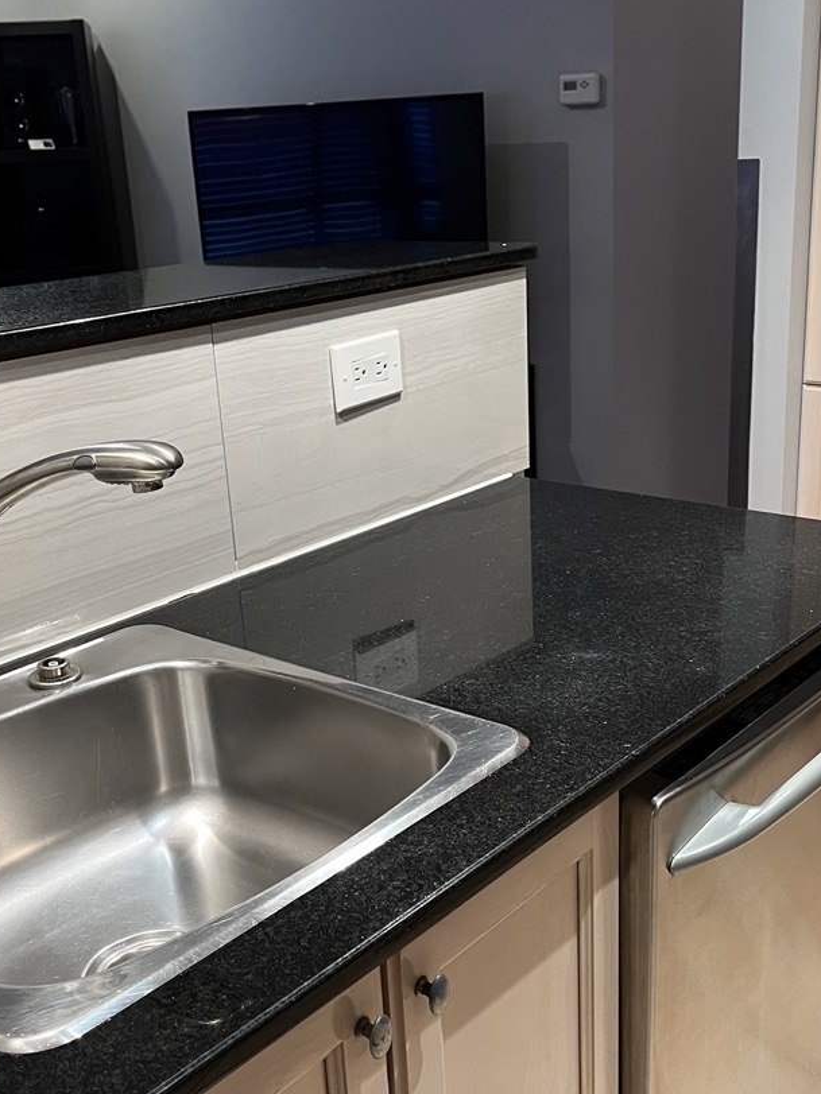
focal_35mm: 41
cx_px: 435
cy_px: 620
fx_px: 1297
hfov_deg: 35.1
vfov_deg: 45.7
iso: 160
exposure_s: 1/60
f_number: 1.6
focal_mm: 5.1
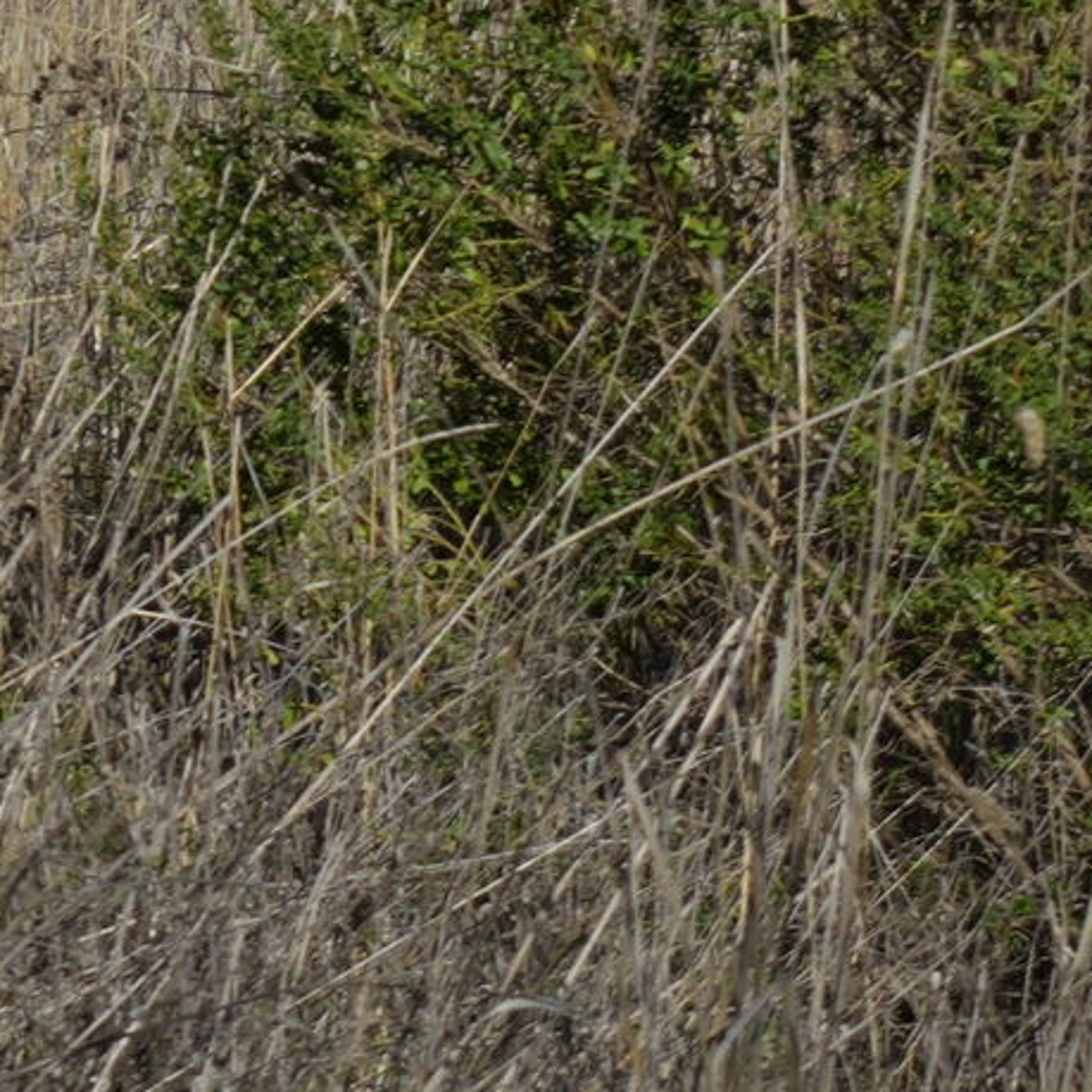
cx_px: -2298
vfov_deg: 5.5
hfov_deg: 5.4
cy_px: -1818
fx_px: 10850
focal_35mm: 304
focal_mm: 38
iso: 100
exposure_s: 1/250
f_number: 10
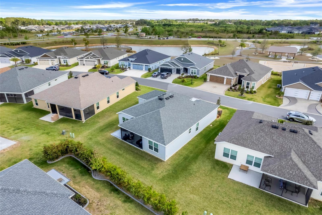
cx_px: 161
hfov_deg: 78.6
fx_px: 197
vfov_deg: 57.2
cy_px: 108
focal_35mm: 22
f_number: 2.8
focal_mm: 8.38
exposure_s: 1/240
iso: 150
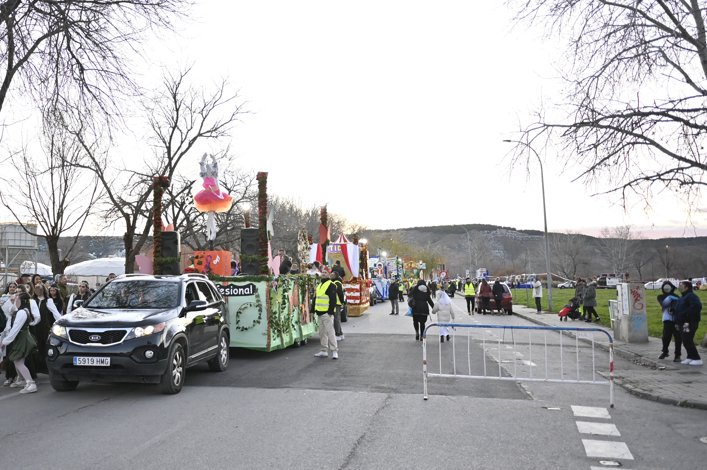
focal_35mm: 38
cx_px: 239
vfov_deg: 34.8
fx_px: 746
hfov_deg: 49.9
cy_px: 176
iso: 640
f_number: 2.8
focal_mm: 28
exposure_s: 1/320
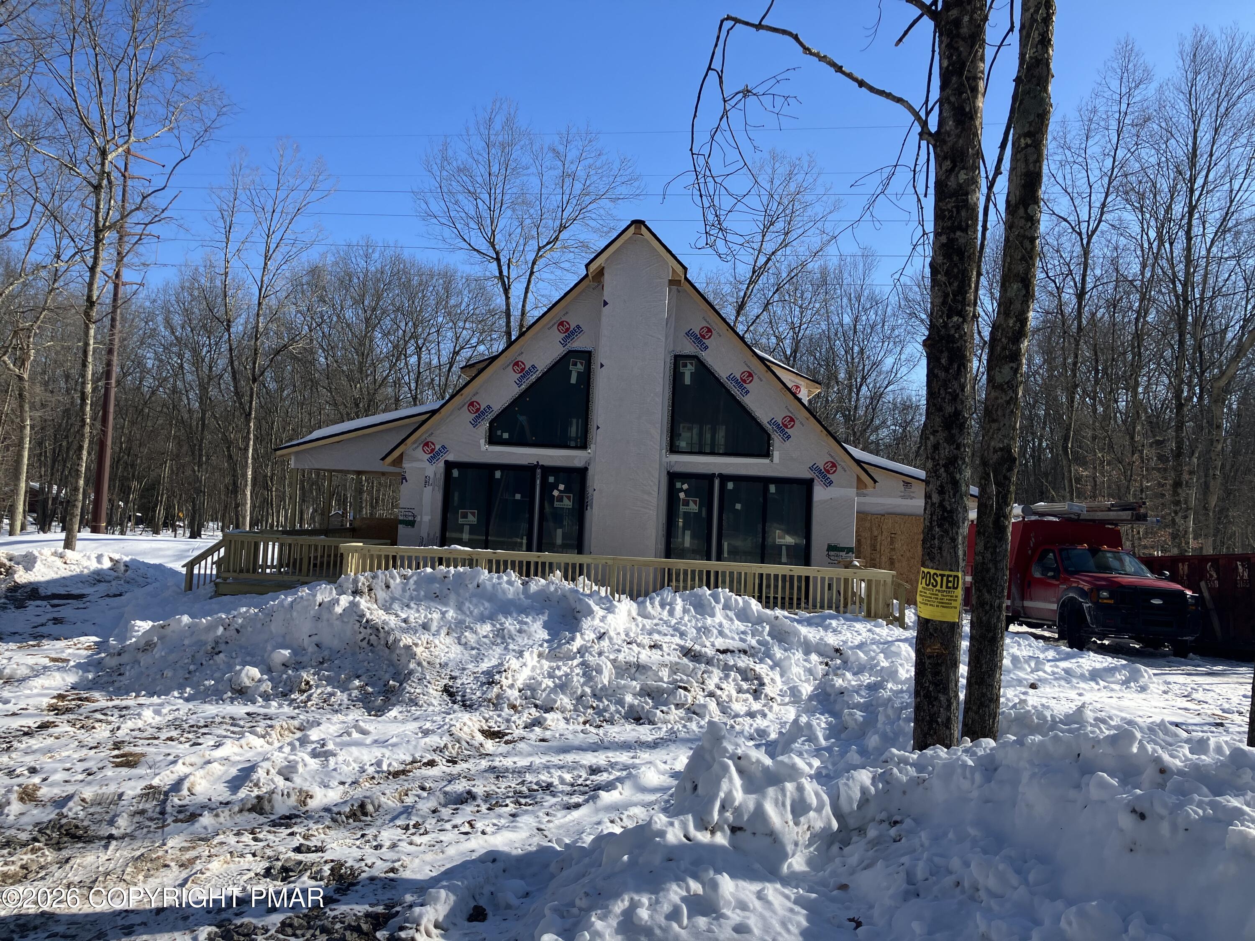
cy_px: 470
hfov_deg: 63.4
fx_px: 1015
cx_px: 628
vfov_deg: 49.7
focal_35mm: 28
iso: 32
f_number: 1.8
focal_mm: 3.99
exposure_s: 1/2315
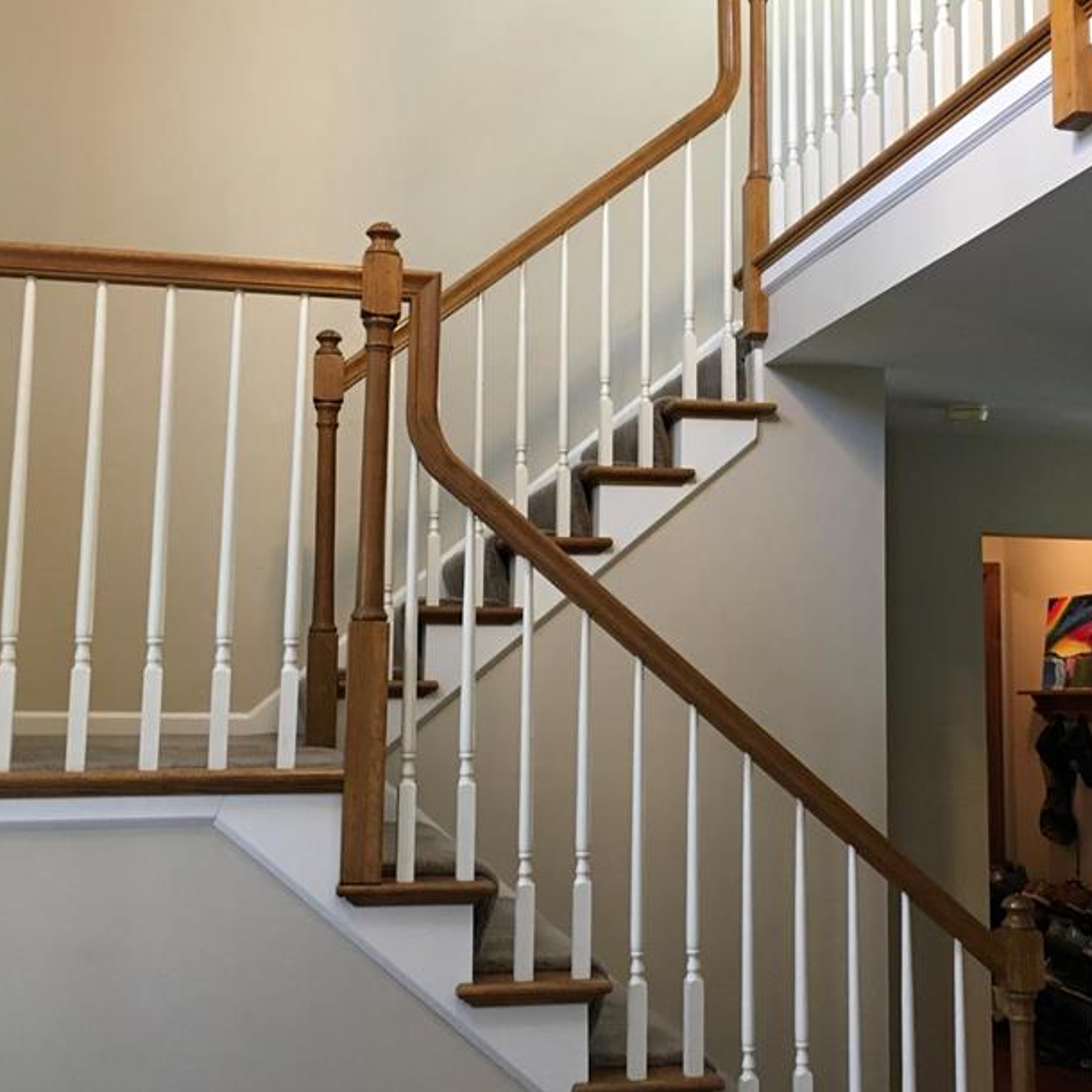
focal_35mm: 43
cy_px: 523
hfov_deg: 39.0
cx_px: 653
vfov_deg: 39.2
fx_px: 1535
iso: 125
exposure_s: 1/30
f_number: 2.2
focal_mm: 4.15
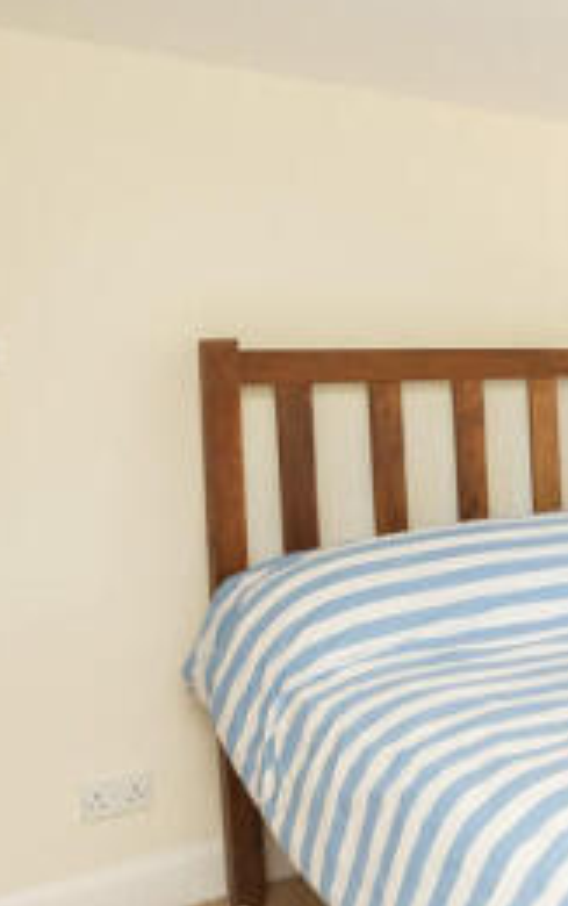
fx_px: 1045
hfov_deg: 28.2
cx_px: 592
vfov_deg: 46.7
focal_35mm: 42
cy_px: 389
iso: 1600
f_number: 7.1
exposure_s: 1/40
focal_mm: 16.5
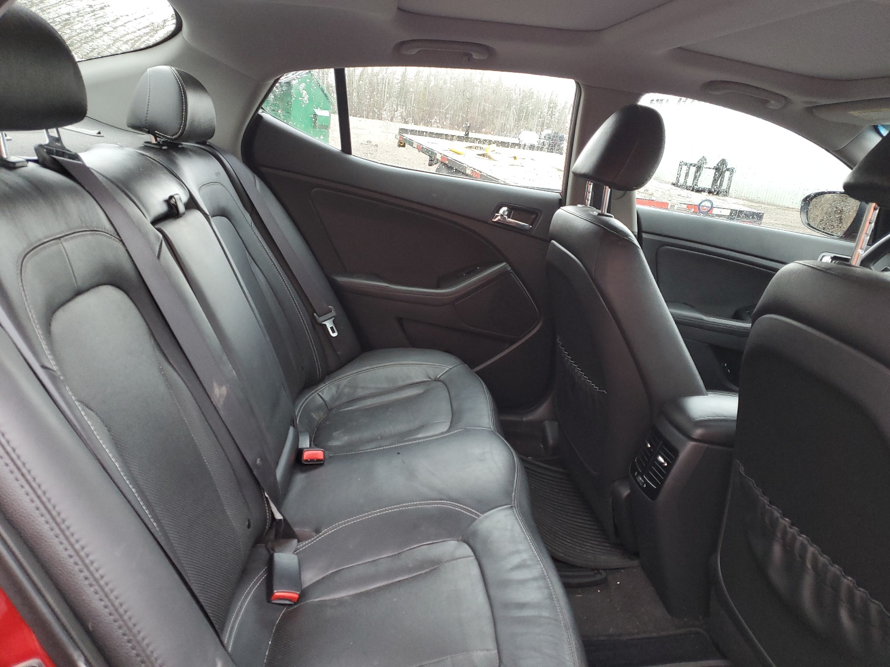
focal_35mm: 26
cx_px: 445
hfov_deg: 67.3
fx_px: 668
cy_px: 334
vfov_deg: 53.1
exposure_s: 1/60.2
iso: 126
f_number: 1.5
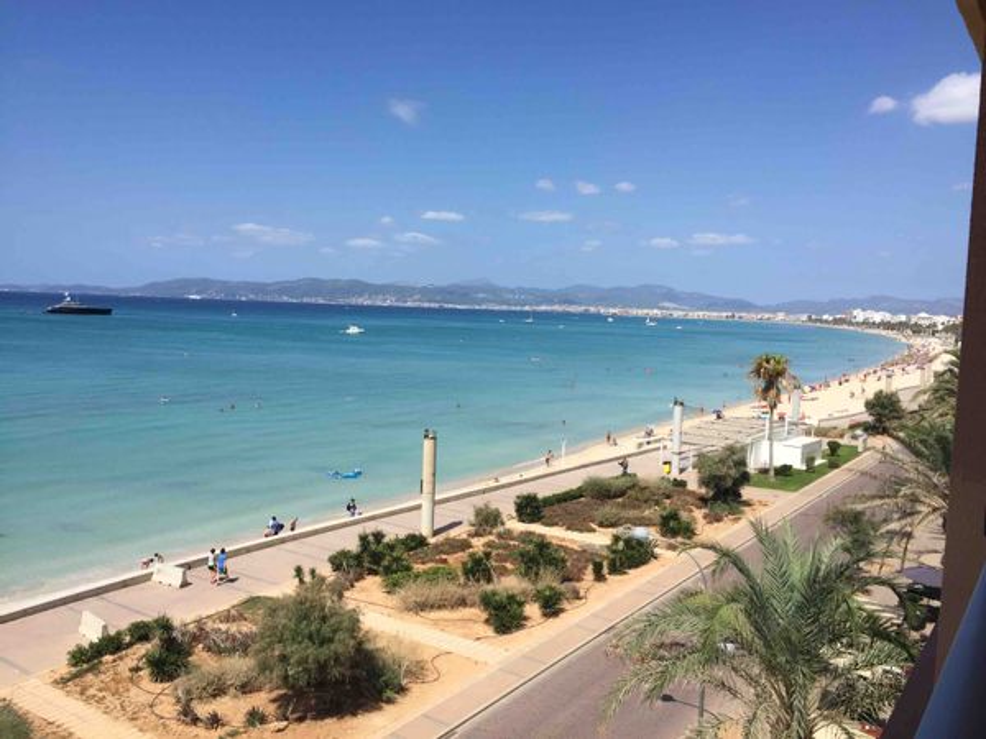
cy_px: 370
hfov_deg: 61.7
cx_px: 493
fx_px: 826
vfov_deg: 48.2
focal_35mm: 29
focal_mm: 4.15
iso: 32
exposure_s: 1/2825
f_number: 2.2
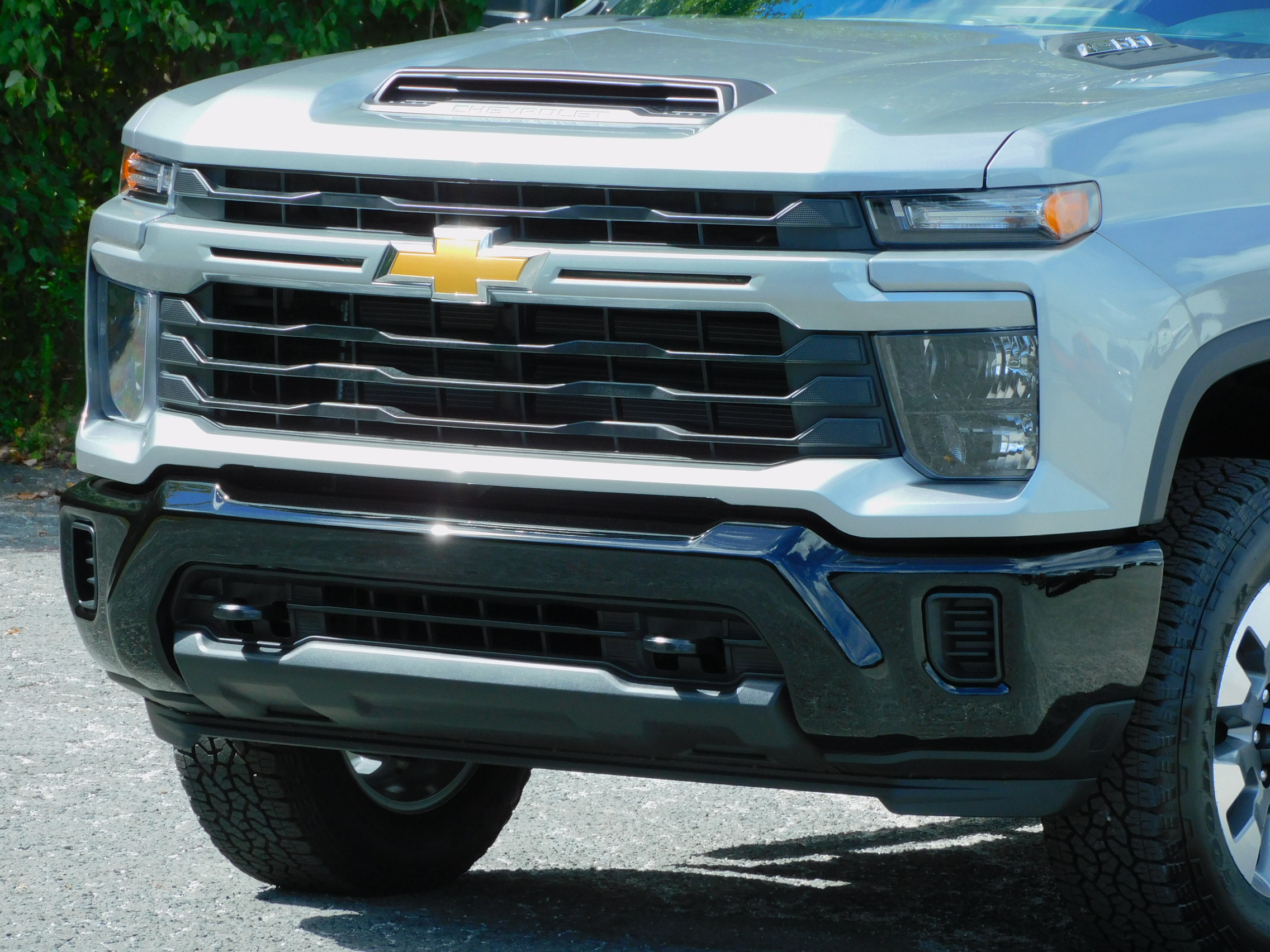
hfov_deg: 9.0
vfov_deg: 6.8
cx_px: 635
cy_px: 476
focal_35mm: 220
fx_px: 8071
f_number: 5.3
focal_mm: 39.4
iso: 125
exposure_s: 1/250
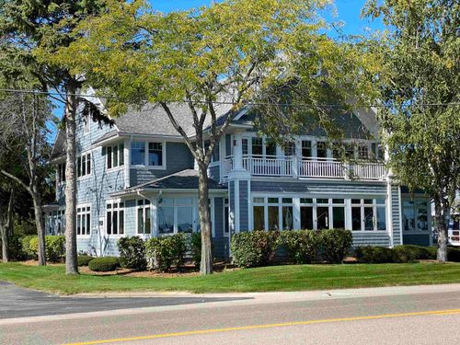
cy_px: 172
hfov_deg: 36.8
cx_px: 230
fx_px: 691
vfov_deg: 28.0
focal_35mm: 52
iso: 20
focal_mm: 6
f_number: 2
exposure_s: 1/1043
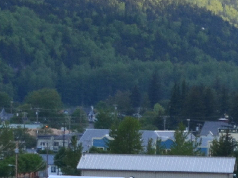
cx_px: 160
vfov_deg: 3.0
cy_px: 369
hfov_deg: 4.0
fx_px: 3369
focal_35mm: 490
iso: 200
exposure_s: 1/80
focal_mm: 55
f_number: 10
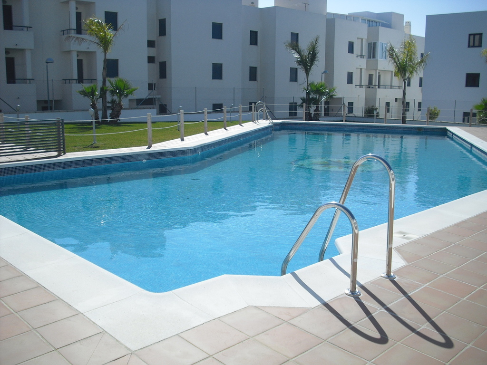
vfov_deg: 37.7
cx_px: 244
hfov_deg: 49.0
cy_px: 182
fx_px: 535
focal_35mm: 38
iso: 64
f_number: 5.6
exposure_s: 1/500
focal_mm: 6.2
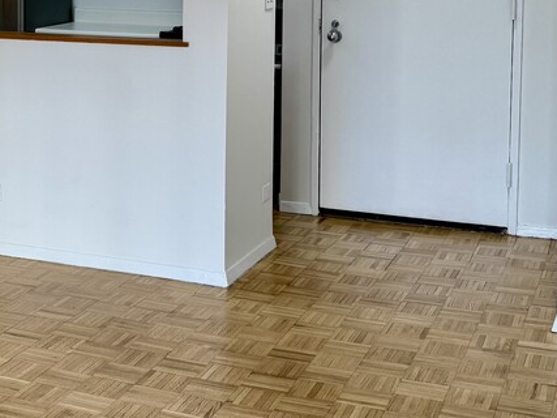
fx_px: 1206
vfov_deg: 19.2
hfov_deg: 24.7
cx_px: -6
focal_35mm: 75
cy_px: 29
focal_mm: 6.76
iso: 64
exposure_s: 1/120
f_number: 1.78
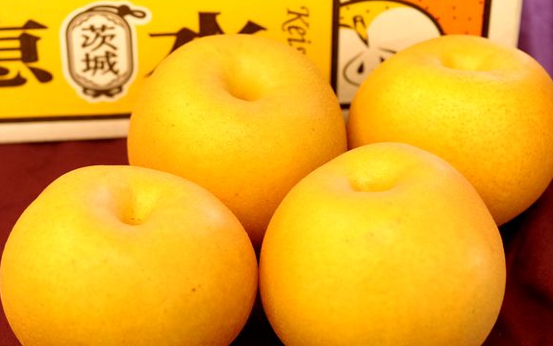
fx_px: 1402
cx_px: 227
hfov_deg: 22.3
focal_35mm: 93
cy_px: 155
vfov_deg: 14.1
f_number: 4
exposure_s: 1/100
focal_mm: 50
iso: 1600
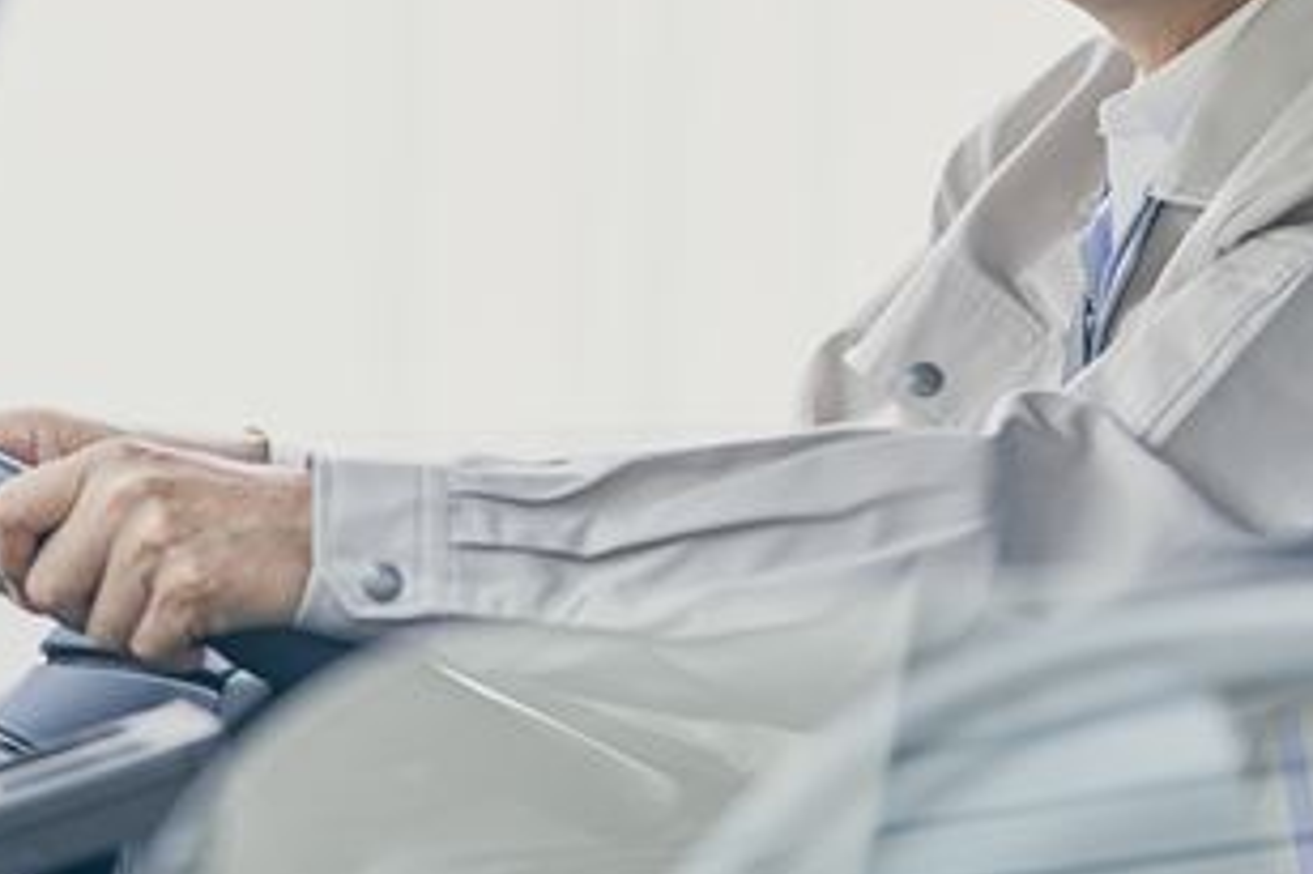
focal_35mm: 241
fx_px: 8785
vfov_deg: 5.7
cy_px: -47
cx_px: 618
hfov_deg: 8.5
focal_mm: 103
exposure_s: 1/200
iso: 100
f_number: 2.8
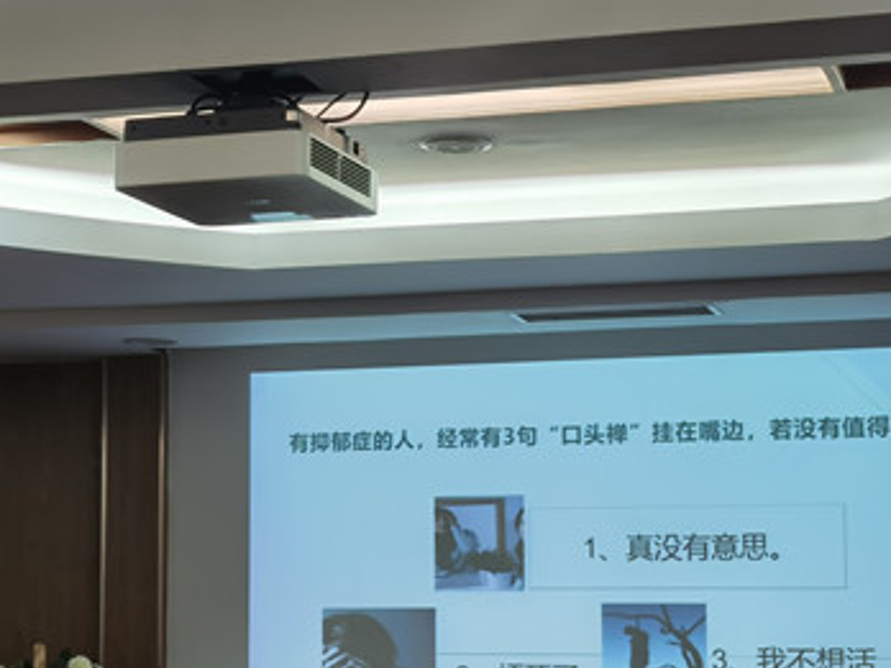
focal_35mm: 100
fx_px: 2574
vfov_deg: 14.8
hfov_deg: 19.6
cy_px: 463
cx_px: 274
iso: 50
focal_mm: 6.71
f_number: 1.9
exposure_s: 1/100
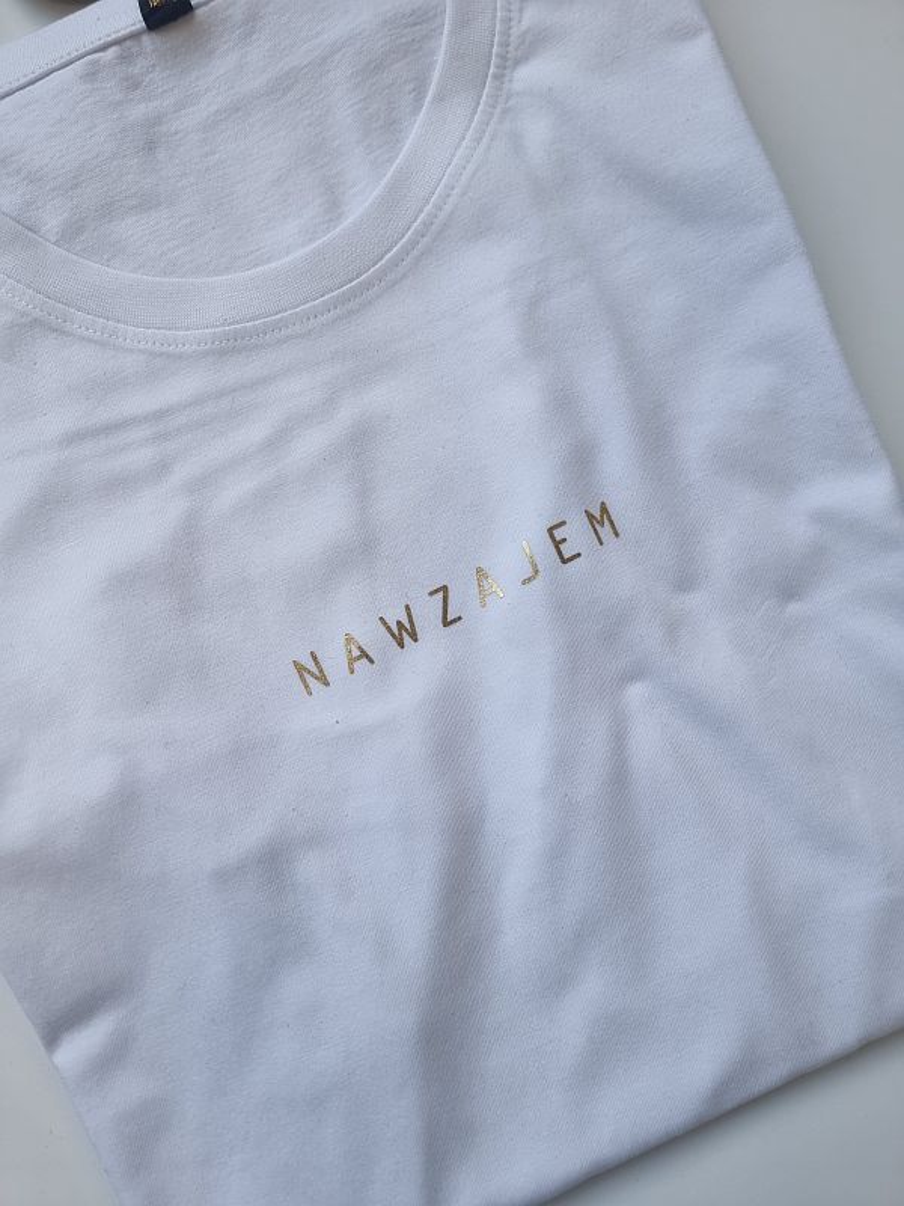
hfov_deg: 56.8
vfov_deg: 71.6
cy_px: 603
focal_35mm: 24
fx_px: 836
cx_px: 452
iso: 64
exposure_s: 1/100
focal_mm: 6.7
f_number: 1.8
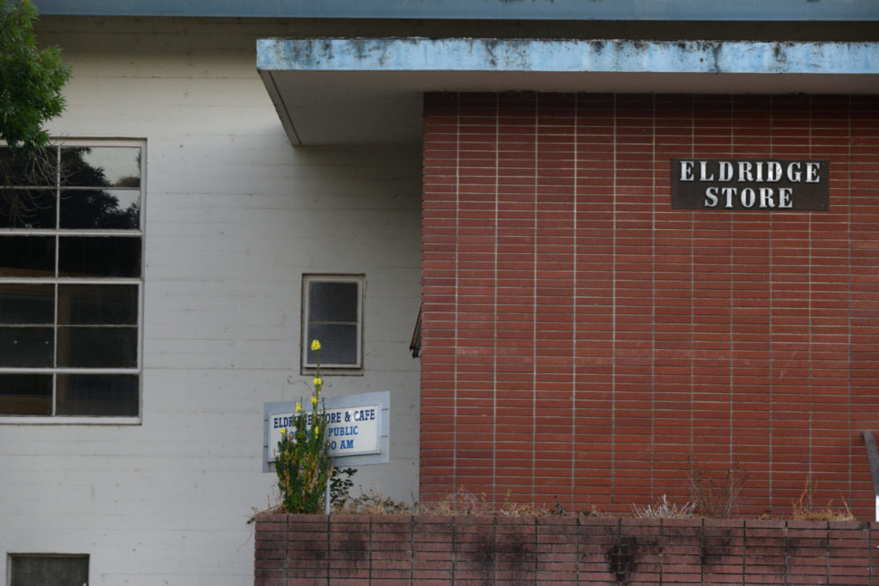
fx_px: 3541
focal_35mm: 145
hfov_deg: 14.2
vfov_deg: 9.5
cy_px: 293
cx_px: 440
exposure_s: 1/200
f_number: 8
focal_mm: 145
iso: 800
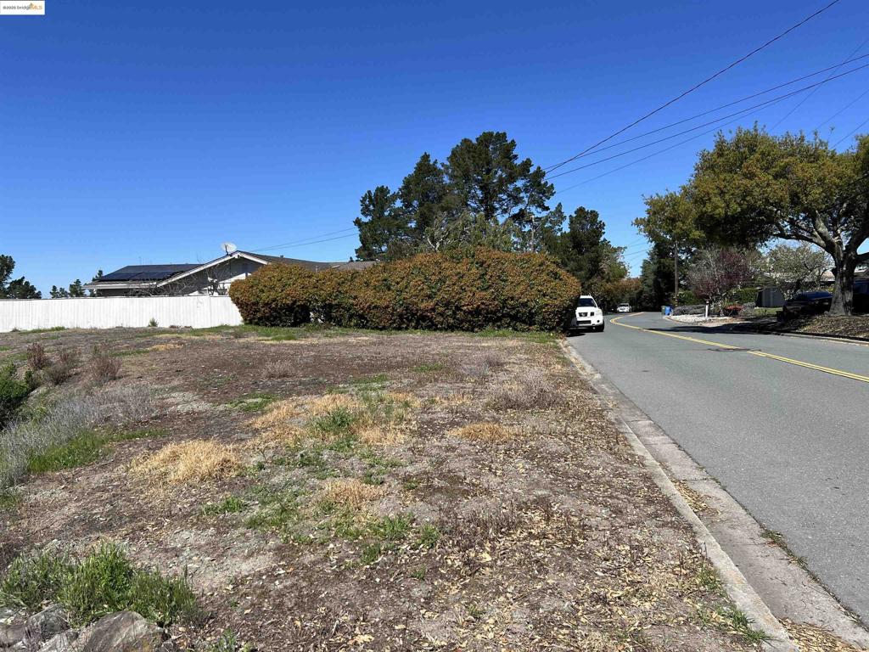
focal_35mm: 26
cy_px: 326
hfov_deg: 67.3
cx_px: 434
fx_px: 653
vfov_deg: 53.1
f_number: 1.5
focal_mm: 5.7
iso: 50
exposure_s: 1/4630
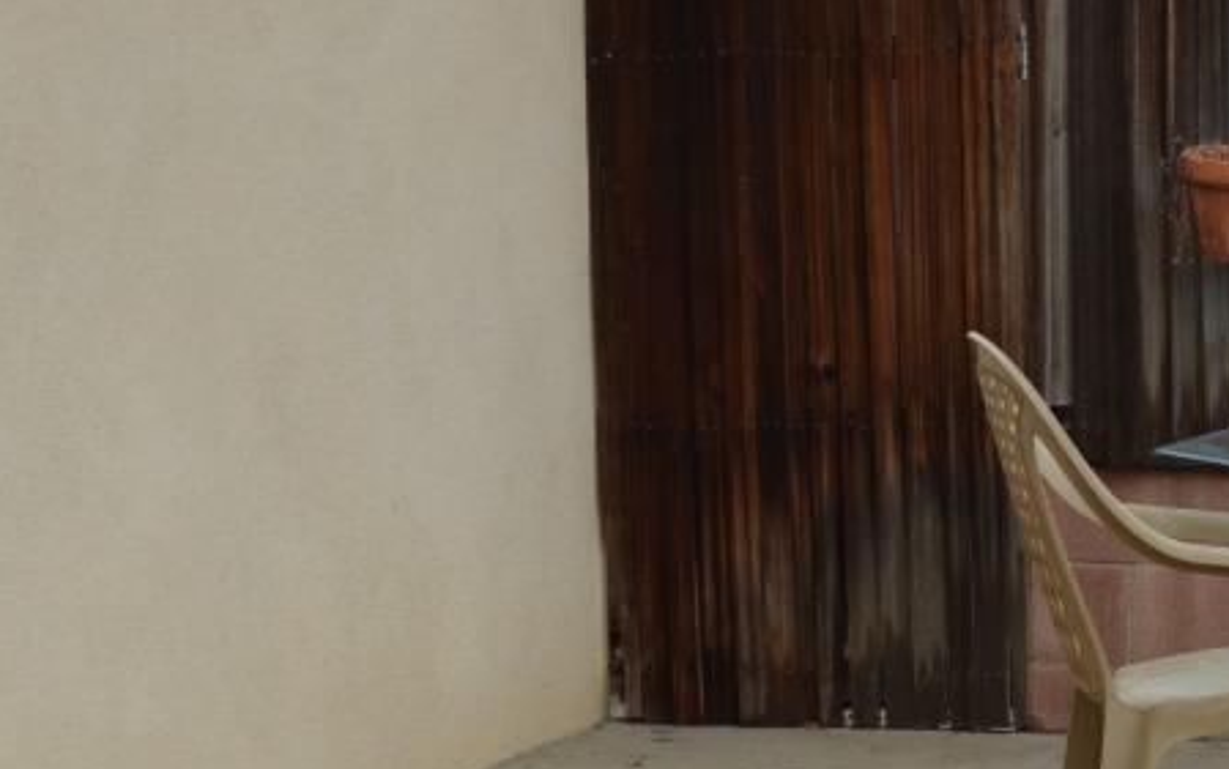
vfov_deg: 8.0
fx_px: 5462
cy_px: 168
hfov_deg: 12.1
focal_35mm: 163
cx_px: 1938
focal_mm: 32
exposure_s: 1/250
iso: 160
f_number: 8
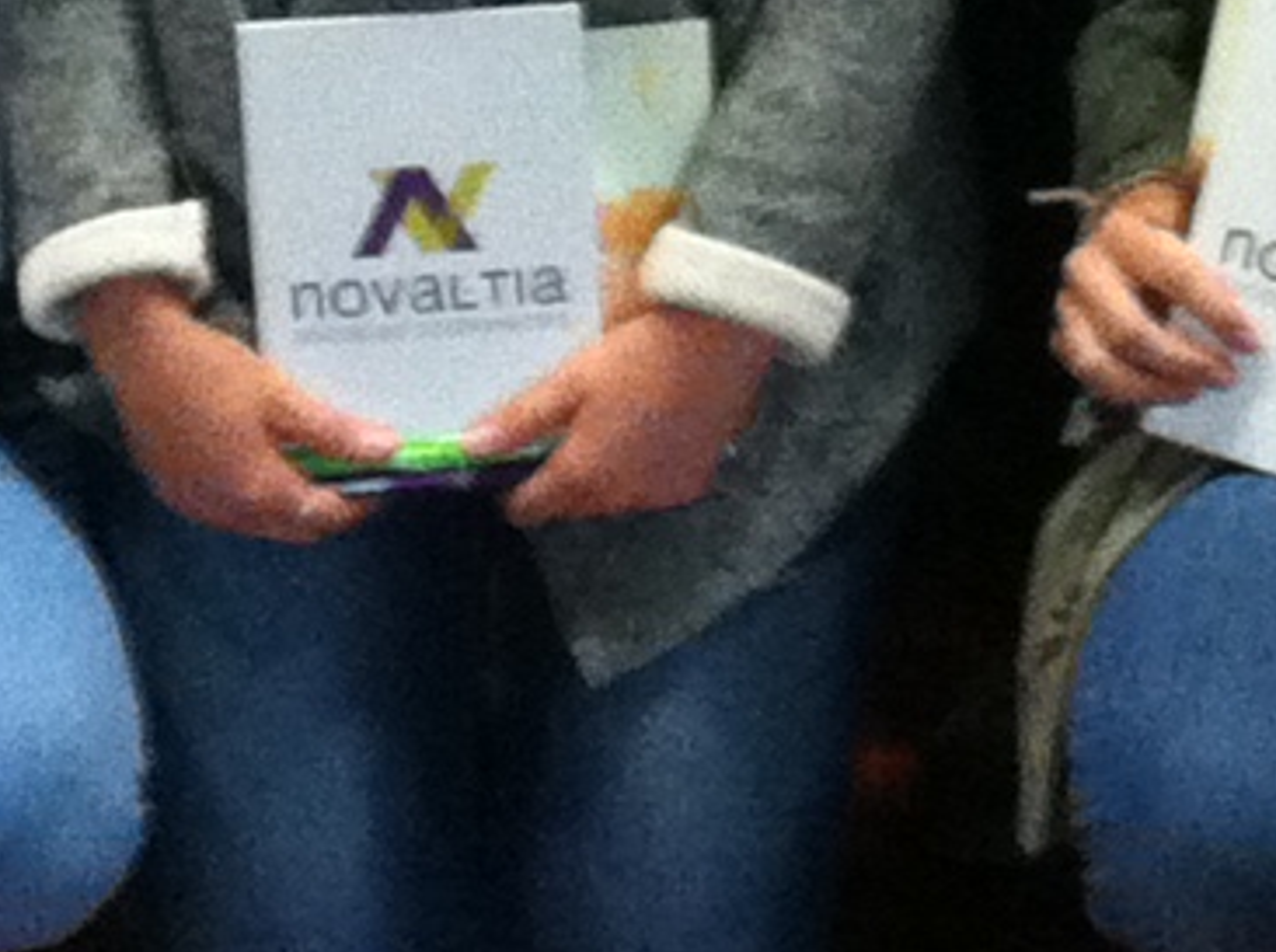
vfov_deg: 5.7
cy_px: -1329
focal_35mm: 248
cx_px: 1147
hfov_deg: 8.0
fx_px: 9124
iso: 320
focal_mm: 3.85
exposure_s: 1/15
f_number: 2.8
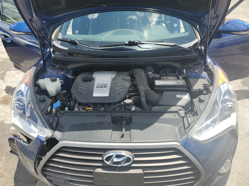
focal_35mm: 26
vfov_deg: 53.1
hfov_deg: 67.3
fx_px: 187
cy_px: 93
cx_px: 124
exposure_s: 1/1667
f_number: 1.5
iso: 50
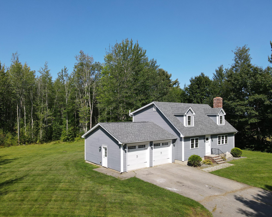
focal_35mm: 26
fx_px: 209
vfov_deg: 54.9
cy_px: 110
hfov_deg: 66.0
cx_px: 132
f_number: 2.8
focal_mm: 4.5
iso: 100
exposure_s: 1/640
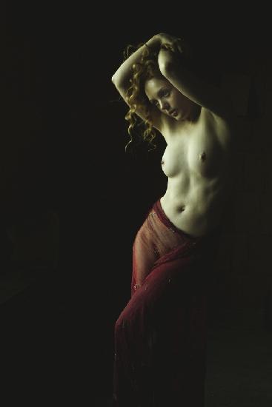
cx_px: 136
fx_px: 600
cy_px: 204
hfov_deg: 25.5
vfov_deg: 37.5
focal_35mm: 53
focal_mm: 53
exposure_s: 1/15
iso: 200
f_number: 4.5
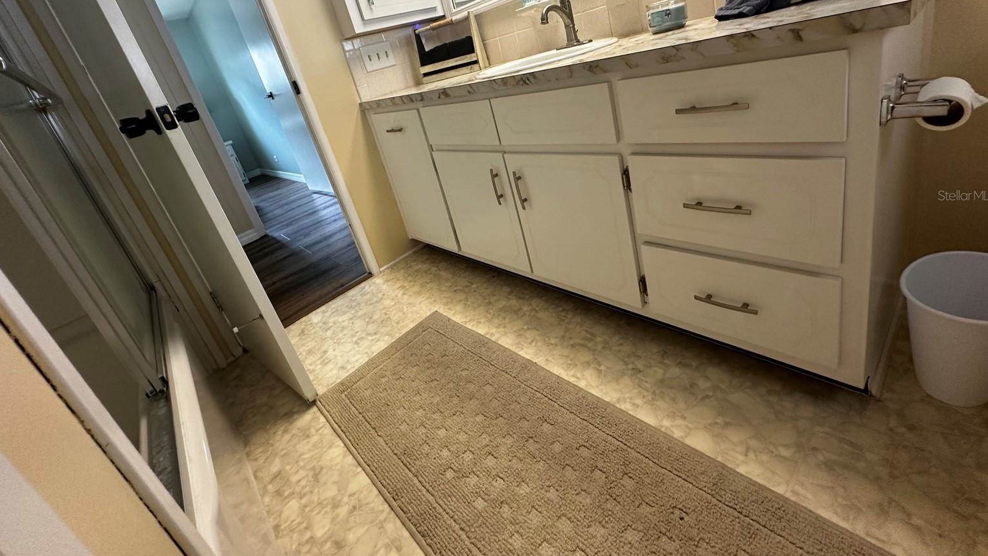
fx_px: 419
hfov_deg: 99.3
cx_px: 481
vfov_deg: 65.7
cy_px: 195
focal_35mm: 16
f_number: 2.2
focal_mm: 2.22
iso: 200
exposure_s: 1/60
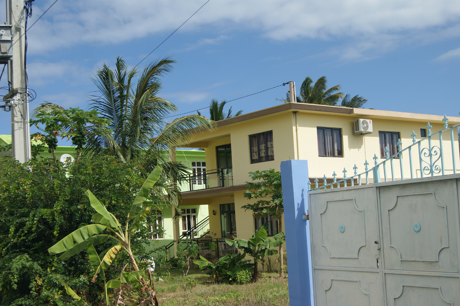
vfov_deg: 25.7
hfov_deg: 37.9
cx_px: 230
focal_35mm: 52
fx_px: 670
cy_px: 153
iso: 100
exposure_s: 1/800
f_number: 5.6
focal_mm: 35
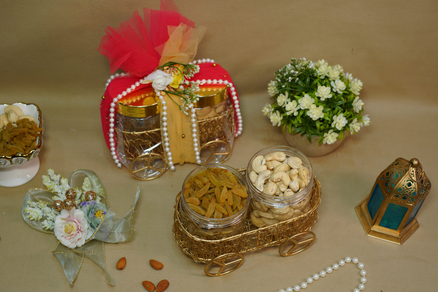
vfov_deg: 27.0
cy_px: 146
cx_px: 219
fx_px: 608
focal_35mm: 50
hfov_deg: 39.6
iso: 800
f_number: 5
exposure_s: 1/200
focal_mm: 50
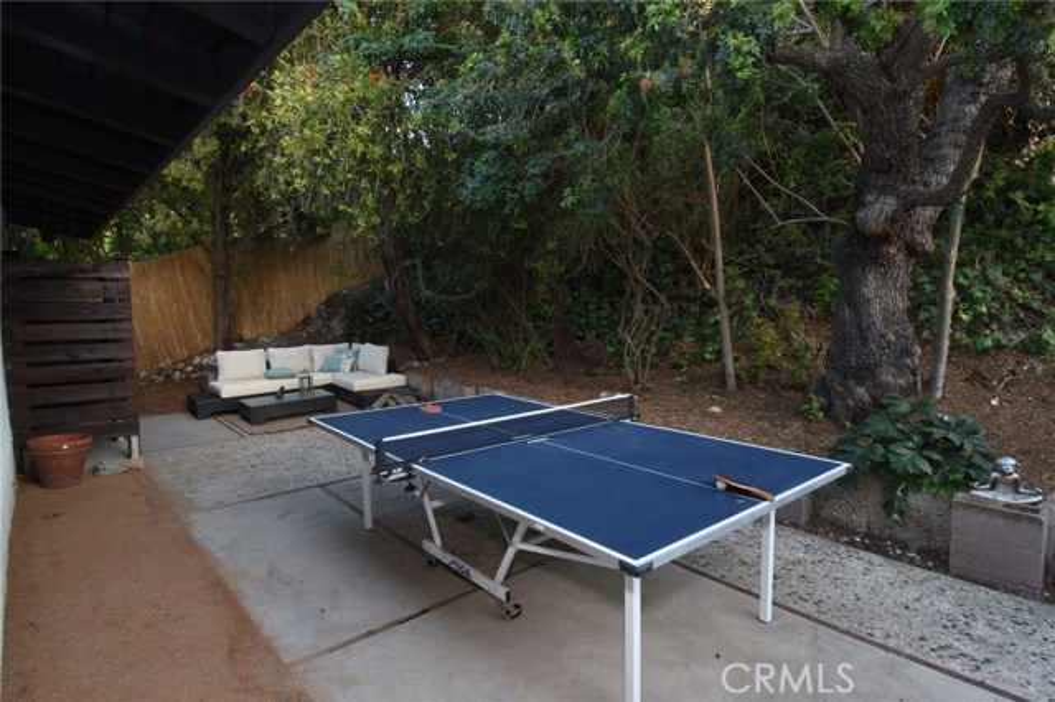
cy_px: 351
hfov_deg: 90.0
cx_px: 528
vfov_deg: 67.3
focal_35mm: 18
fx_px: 527
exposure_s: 1/3
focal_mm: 12
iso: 320
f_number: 18
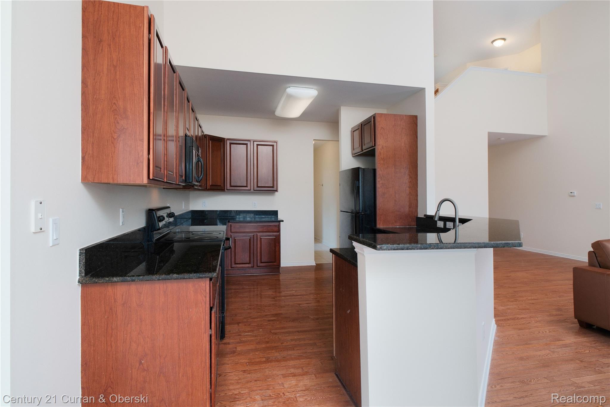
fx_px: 322
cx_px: 305
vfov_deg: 64.5
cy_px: 204
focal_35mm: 19
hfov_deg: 86.9
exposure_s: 1/125
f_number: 6.4
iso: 640
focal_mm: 12.6
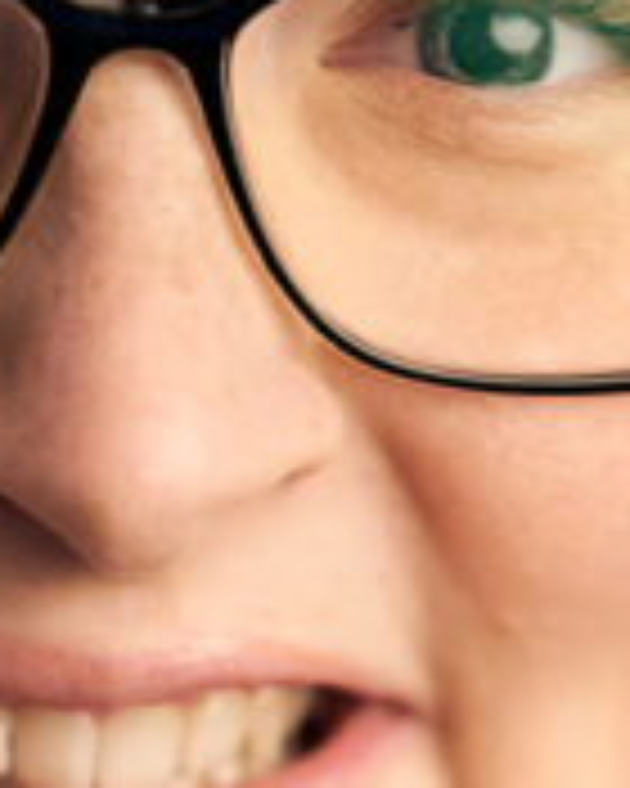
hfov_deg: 5.6
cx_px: -137
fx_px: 6409
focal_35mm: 275
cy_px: 1040
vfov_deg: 7.0
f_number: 1.4
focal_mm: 50
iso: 2000
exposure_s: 1/200
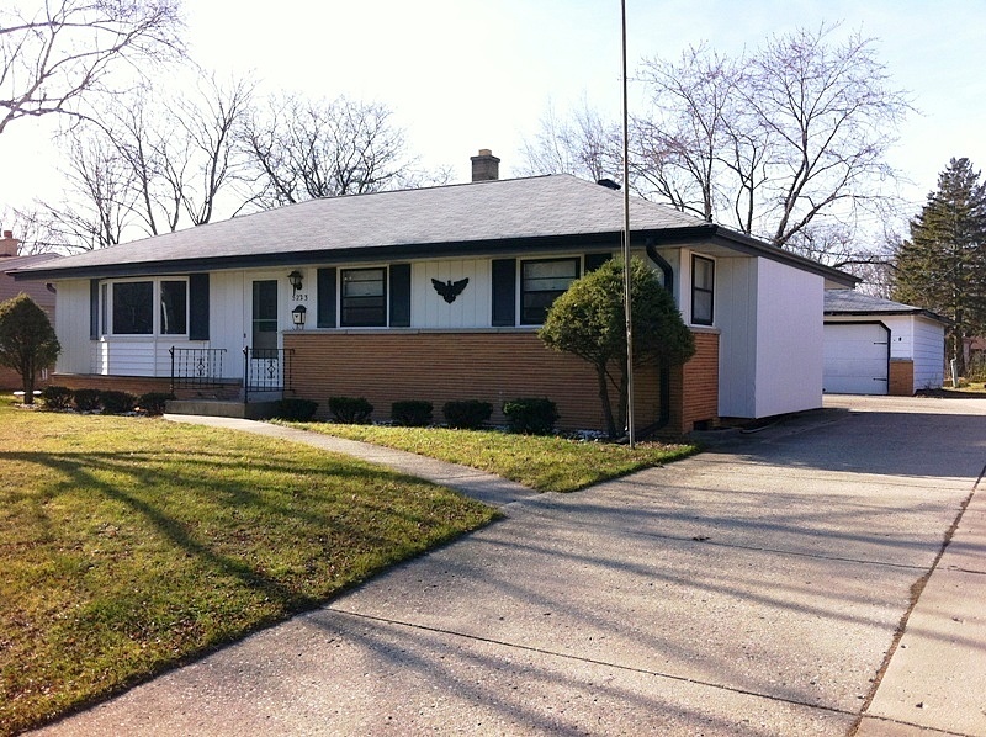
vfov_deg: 40.6
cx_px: 493
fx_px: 996
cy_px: 368
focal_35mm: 35
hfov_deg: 52.7
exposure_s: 1/714
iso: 80
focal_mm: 3.85
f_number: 2.8
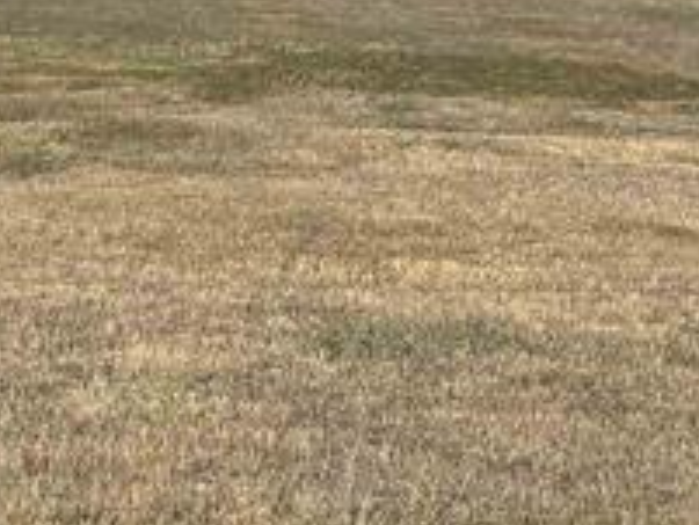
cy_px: -184
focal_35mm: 122
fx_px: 2465
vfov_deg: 11.8
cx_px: -101
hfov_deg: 15.6
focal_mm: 6.76
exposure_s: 1/3953
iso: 80
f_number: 1.78
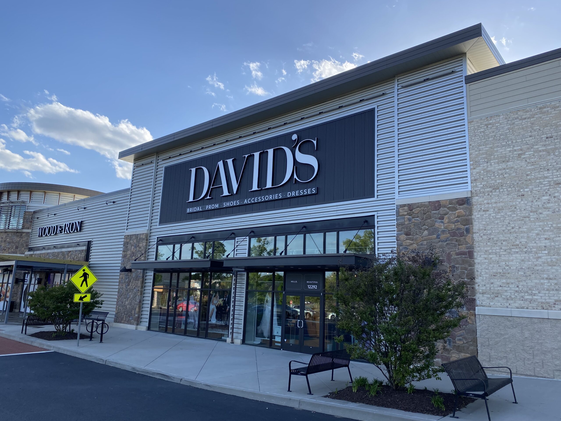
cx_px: 280
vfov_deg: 53.1
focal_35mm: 26
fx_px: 421
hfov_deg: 67.3
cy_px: 210
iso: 32
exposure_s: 1/1608
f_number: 1.8
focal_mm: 4.25
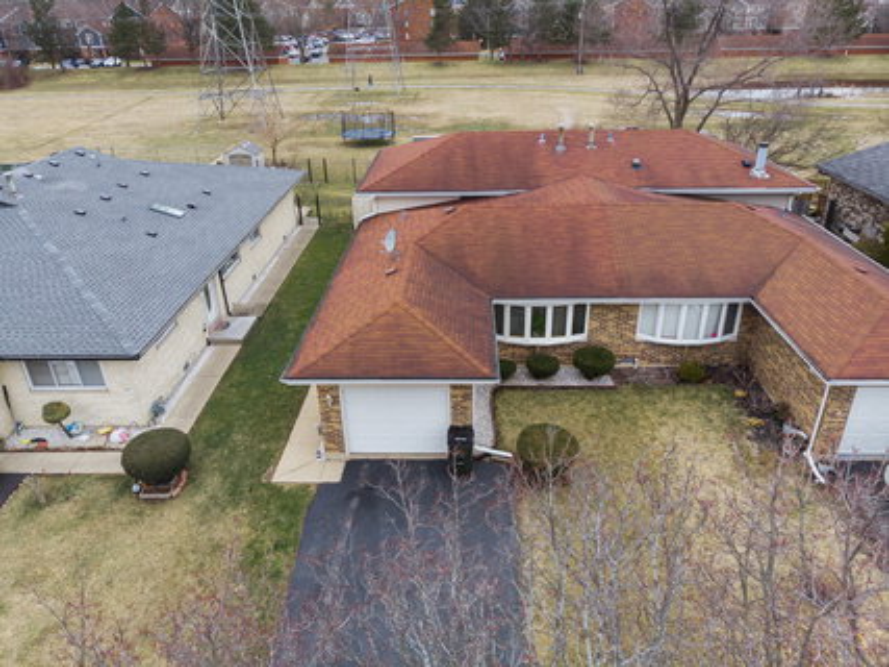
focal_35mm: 24
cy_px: 334
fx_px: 616
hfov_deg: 71.6
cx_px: 444
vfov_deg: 56.8
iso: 160
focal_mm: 4.5
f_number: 2.8
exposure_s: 1/30
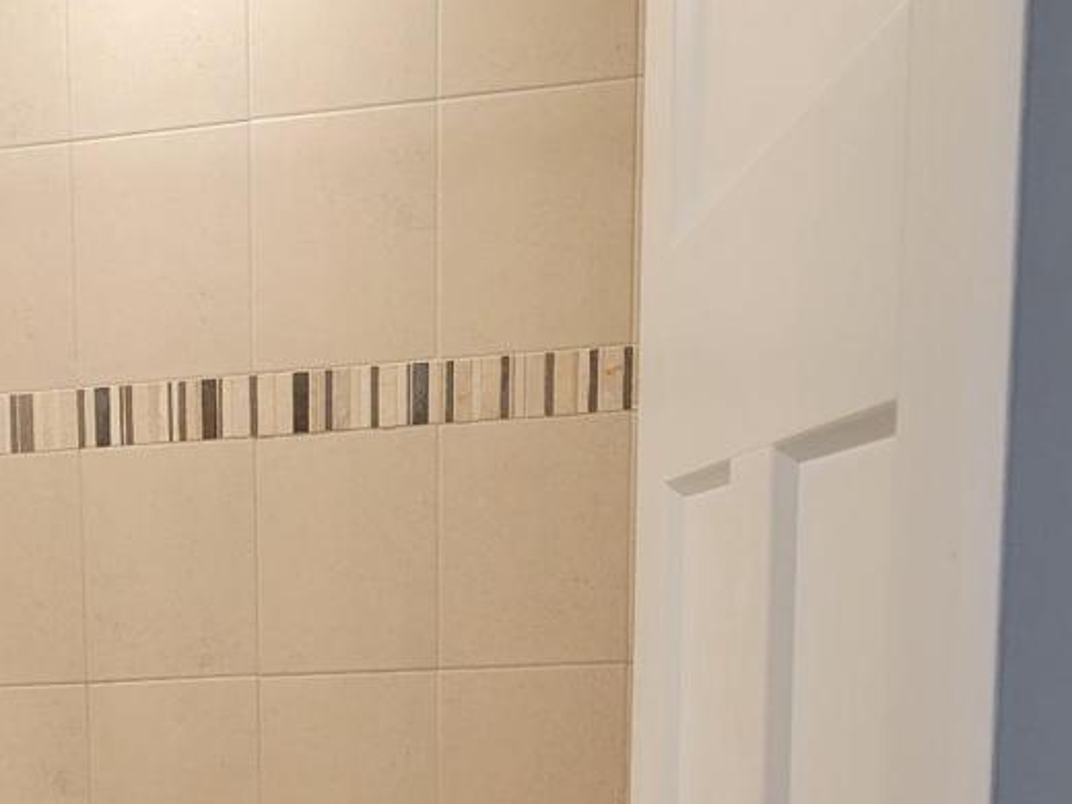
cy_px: 1027
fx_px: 2230
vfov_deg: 19.0
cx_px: -132
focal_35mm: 72
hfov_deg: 25.0
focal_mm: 5.4
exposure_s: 1/120
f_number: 1.8
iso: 200
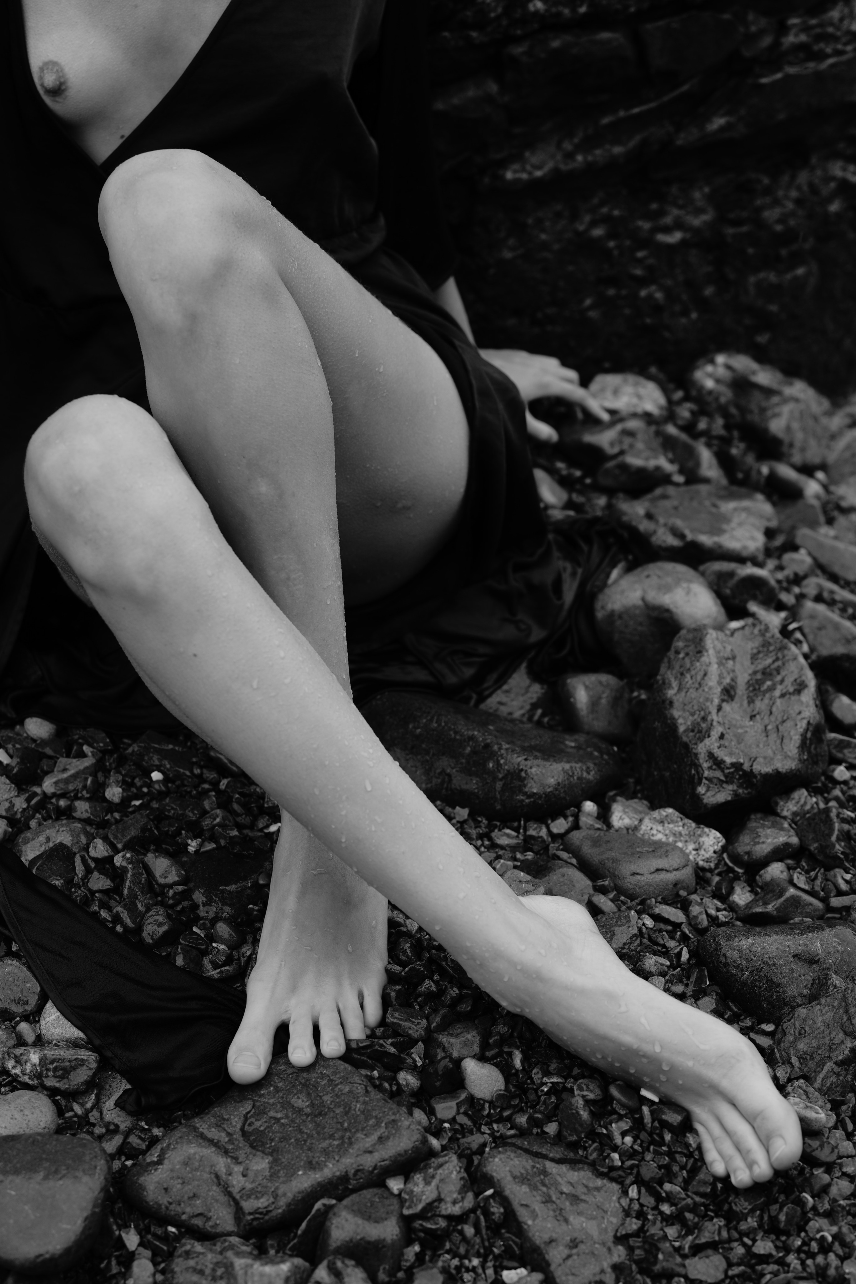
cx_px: 428
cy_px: 642
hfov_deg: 27.0
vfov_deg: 39.6
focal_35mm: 50
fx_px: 1783
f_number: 3.2
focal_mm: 50
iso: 80
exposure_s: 1/320
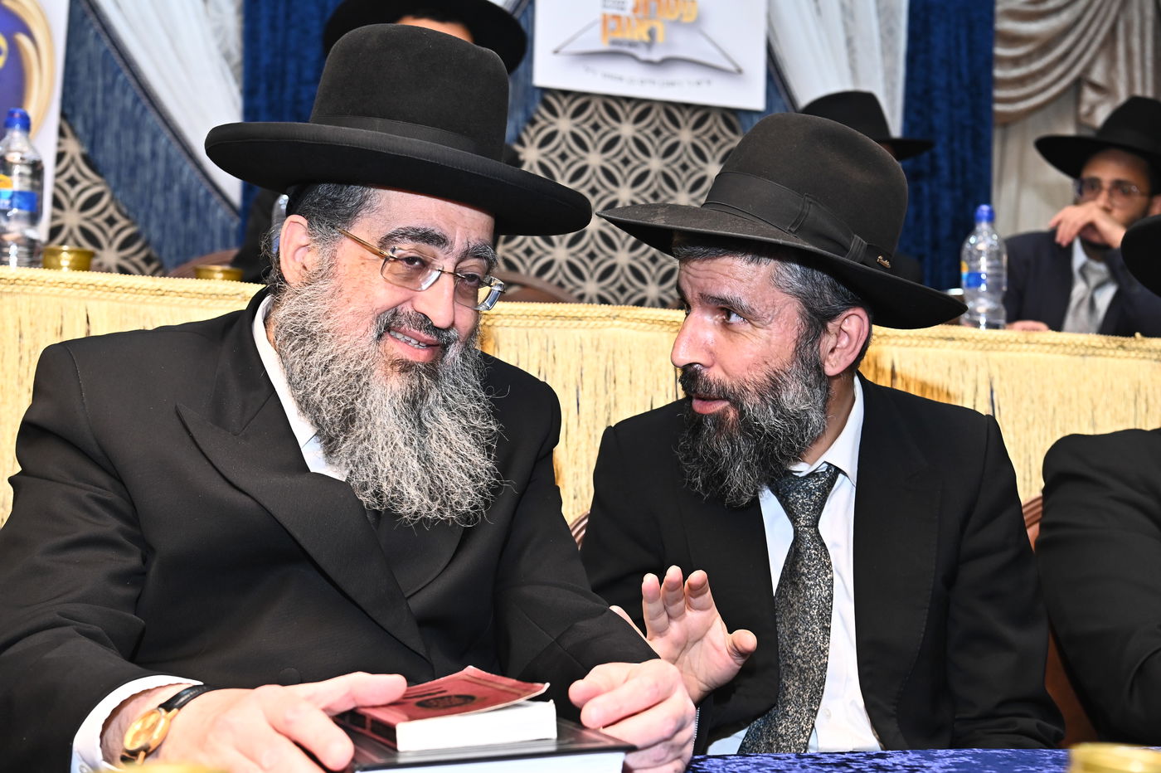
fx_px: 1805
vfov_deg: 24.2
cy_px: 386
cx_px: 580
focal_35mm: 56
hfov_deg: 35.7
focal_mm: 56
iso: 2000
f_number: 6.3
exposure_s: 1/200
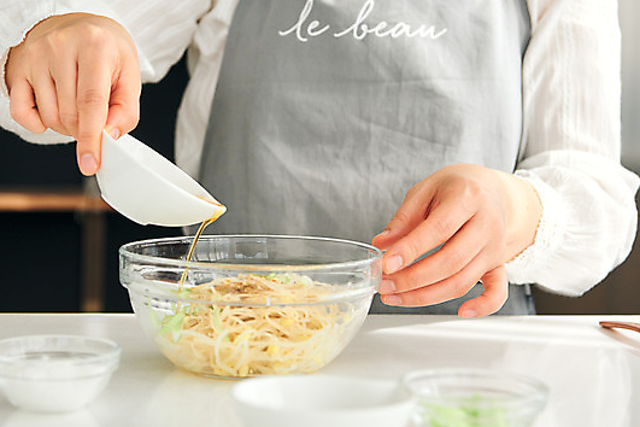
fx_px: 1404
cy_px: 192
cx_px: 289
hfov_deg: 25.7
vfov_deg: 17.3
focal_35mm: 79
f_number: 5.6
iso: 400
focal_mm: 70
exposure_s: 1/200
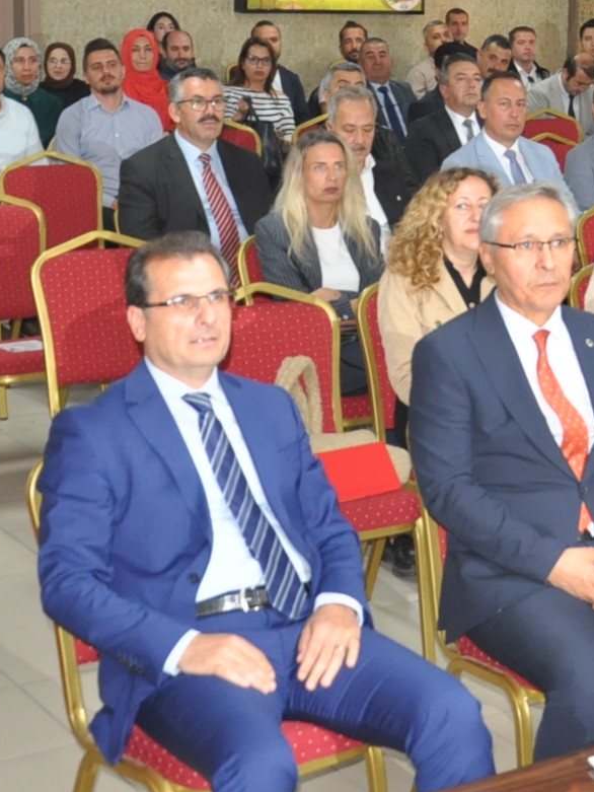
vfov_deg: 22.3
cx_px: 746
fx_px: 1990
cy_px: 202
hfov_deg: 16.2
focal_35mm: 87
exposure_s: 1/60
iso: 800
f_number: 3.8
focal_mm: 22
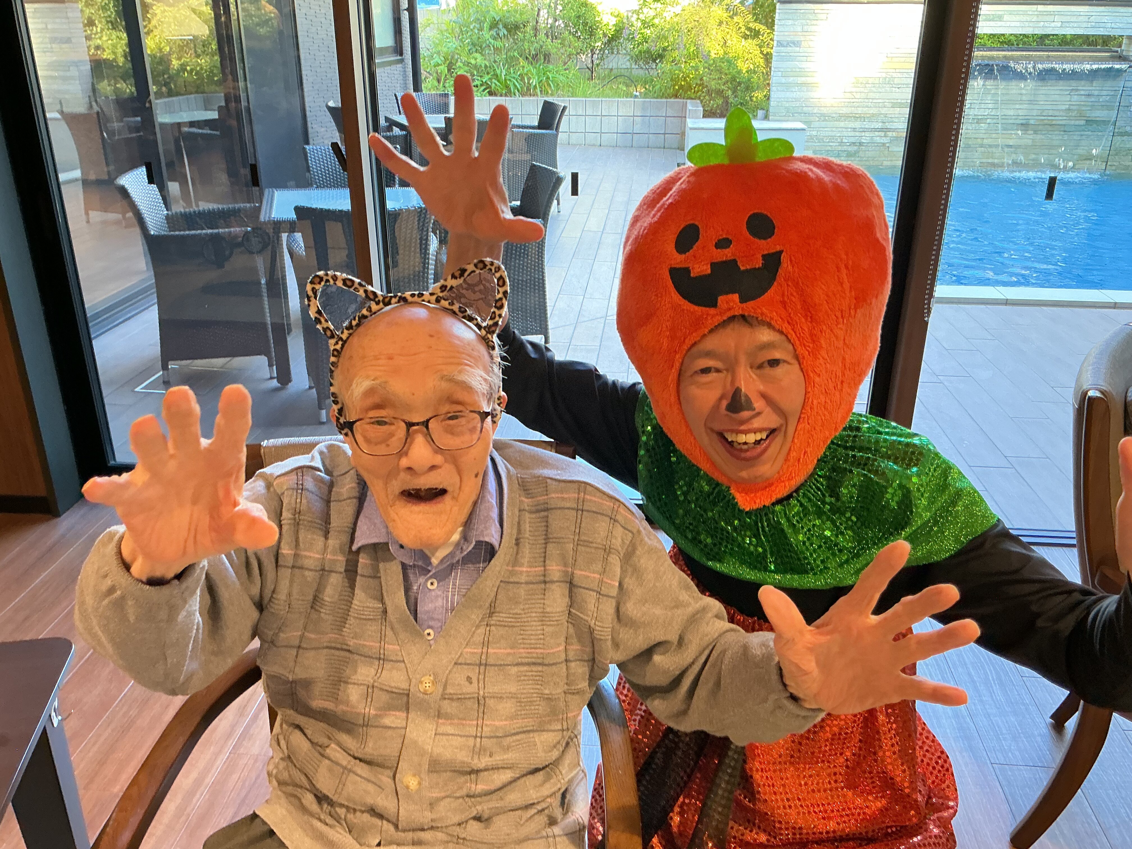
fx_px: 948
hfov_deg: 61.7
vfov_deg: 48.2
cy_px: 424
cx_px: 566
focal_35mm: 29
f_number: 1.8
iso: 125
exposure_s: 1/50
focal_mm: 3
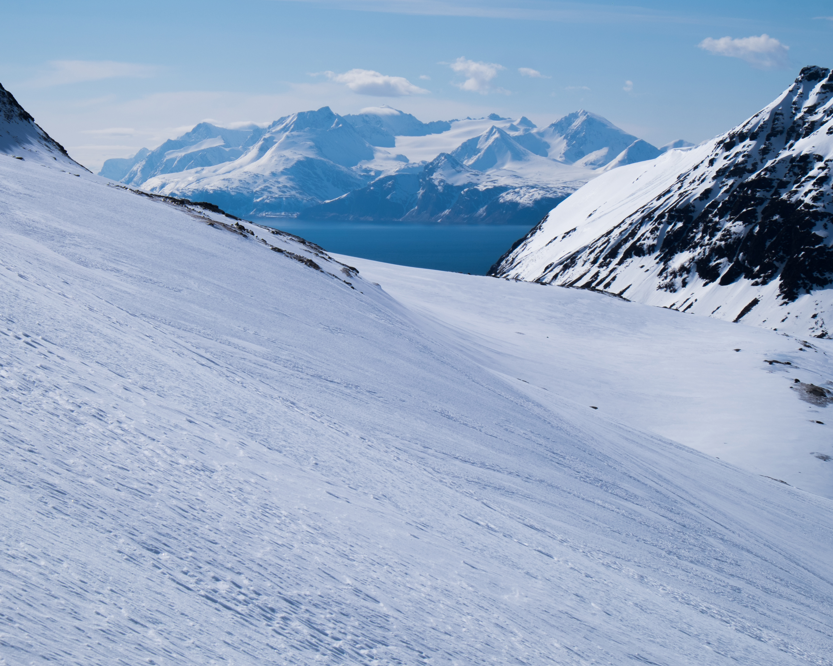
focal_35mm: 90
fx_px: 2219
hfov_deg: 21.3
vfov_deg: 17.1
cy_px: 335
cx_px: 416
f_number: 18
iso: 200
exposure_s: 1/180
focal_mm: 52.7
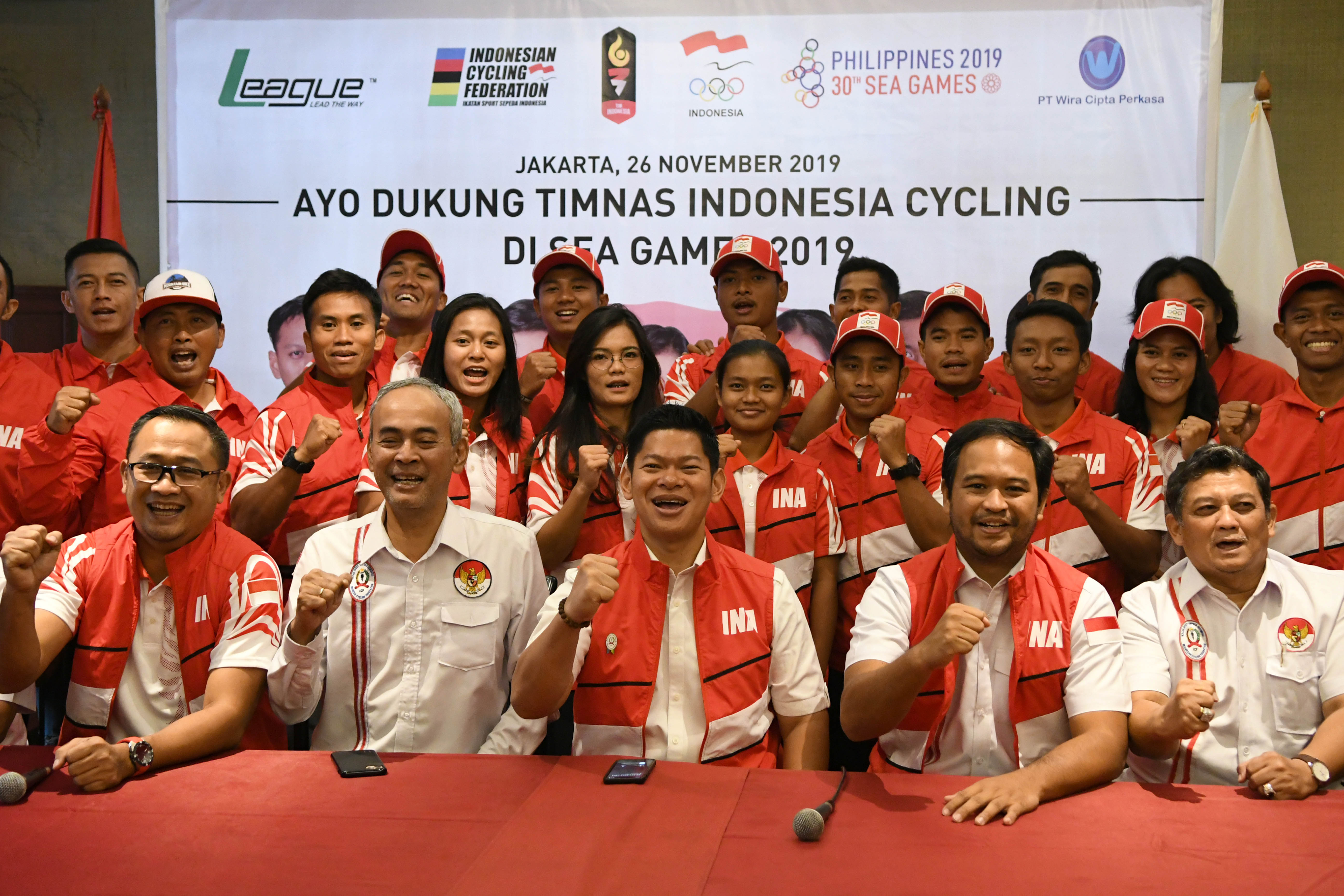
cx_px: 672
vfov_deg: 28.9
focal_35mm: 46
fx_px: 1736
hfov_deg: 42.3
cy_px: 448
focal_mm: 31
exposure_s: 1/160
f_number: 3.2
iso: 4000
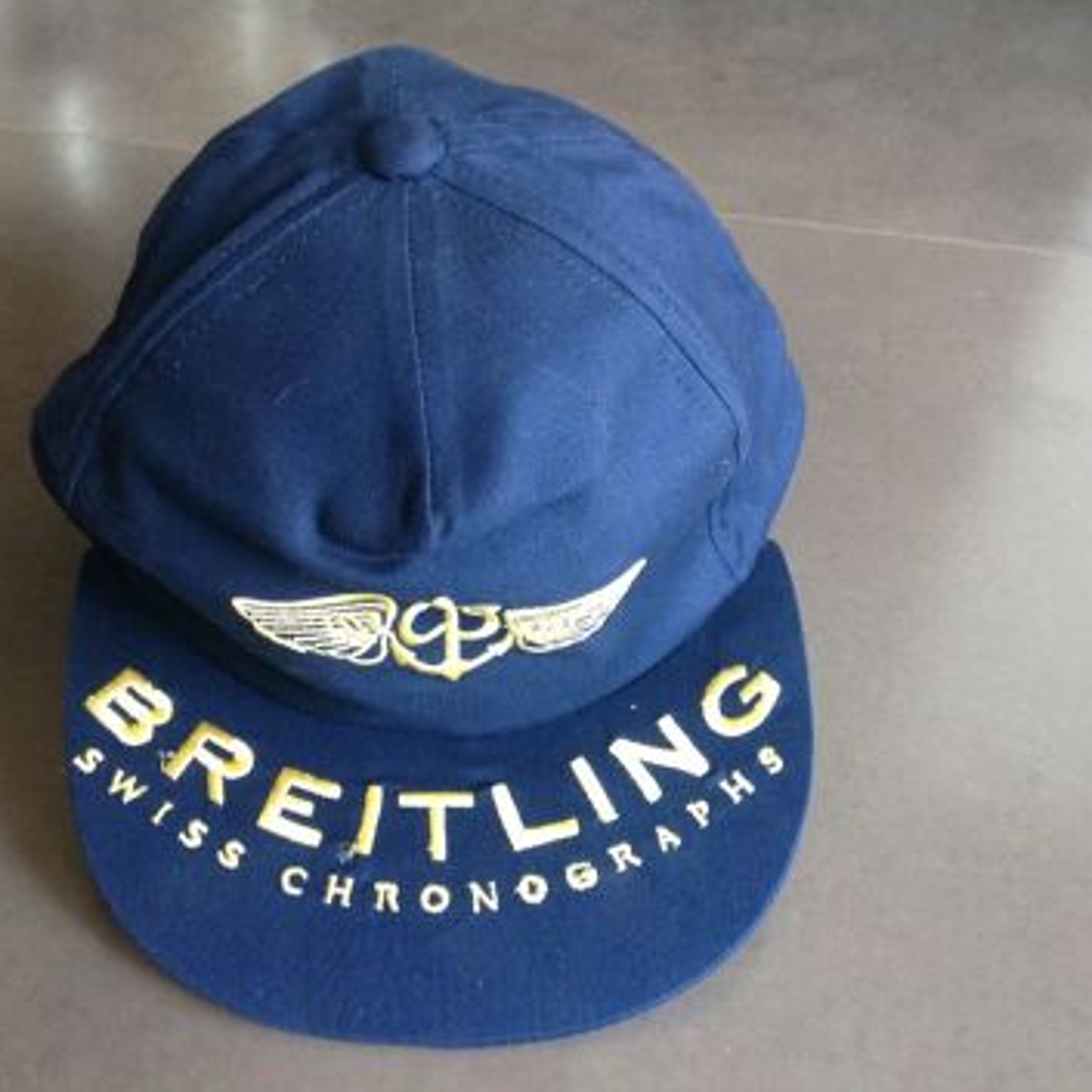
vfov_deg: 40.0
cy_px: 543
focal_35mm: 42
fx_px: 1499
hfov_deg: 40.0
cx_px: 507
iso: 125
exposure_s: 1/15
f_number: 2.4
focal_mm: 4.28
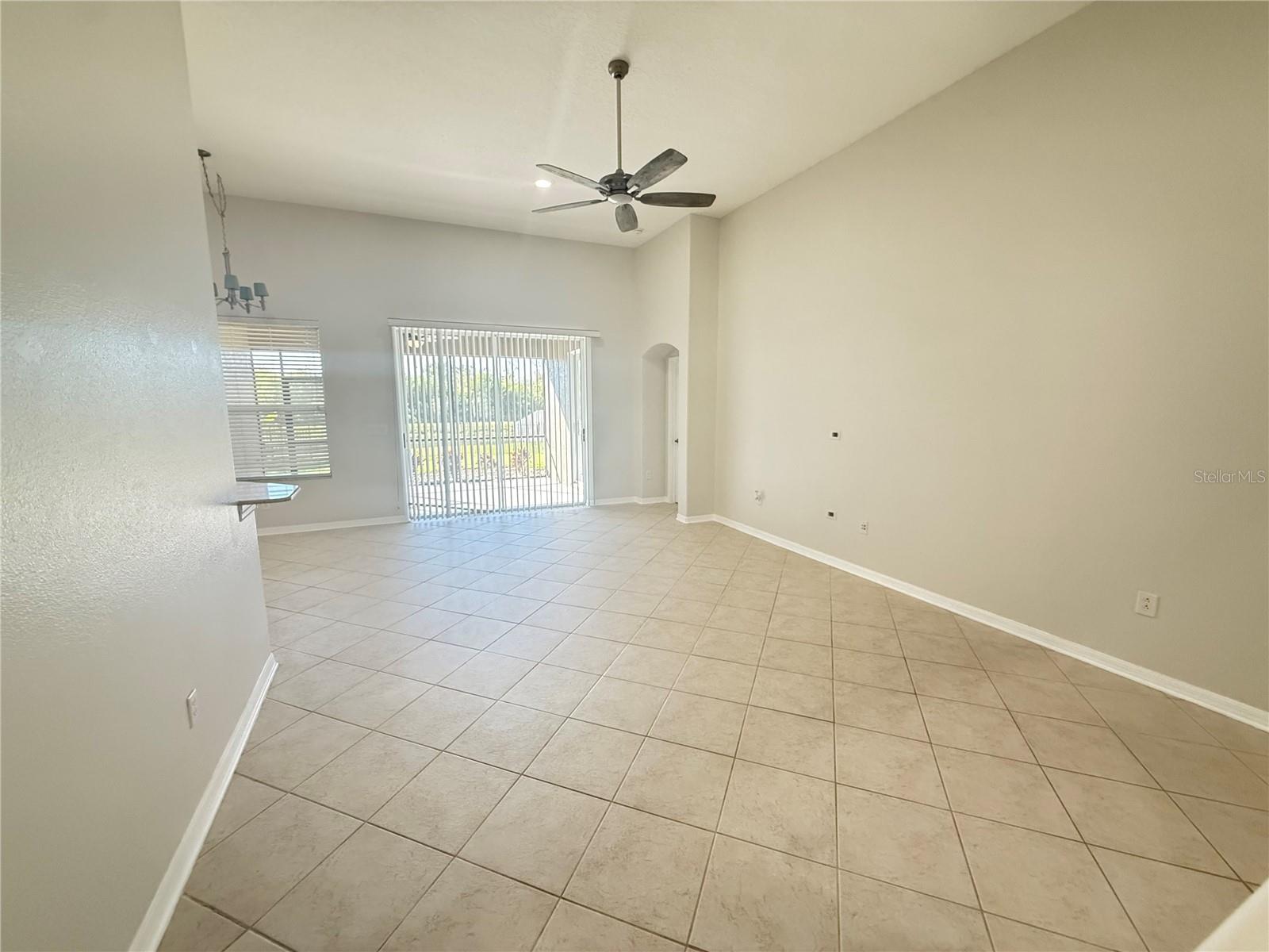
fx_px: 513
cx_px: 634
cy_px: 476
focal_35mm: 14
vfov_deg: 85.7
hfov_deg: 102.1
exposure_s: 1/120
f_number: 2.2
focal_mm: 2.22
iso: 640
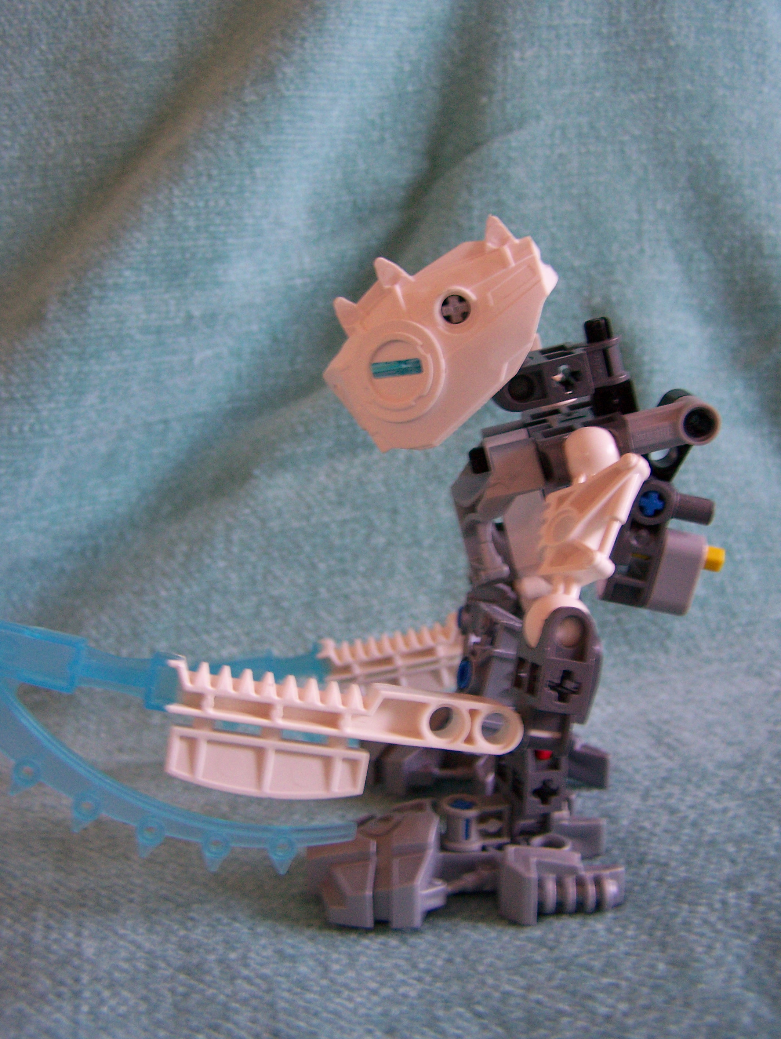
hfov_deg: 37.8
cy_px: 520
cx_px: 390
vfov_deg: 48.9
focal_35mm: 38
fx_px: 1142
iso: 160
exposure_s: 1/20
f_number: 2.8
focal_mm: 6.3
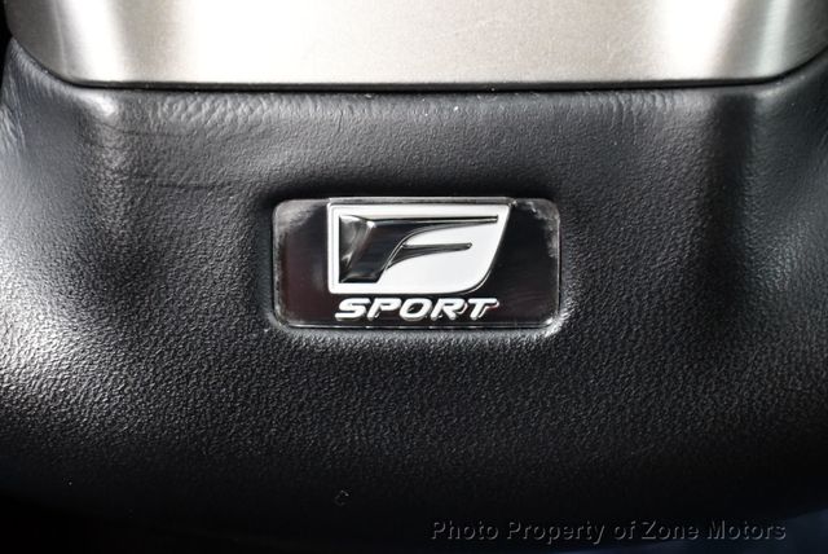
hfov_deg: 38.2
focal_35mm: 52
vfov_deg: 26.0
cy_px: 277
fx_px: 1197
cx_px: 414
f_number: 4
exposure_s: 1/60
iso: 4000
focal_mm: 26
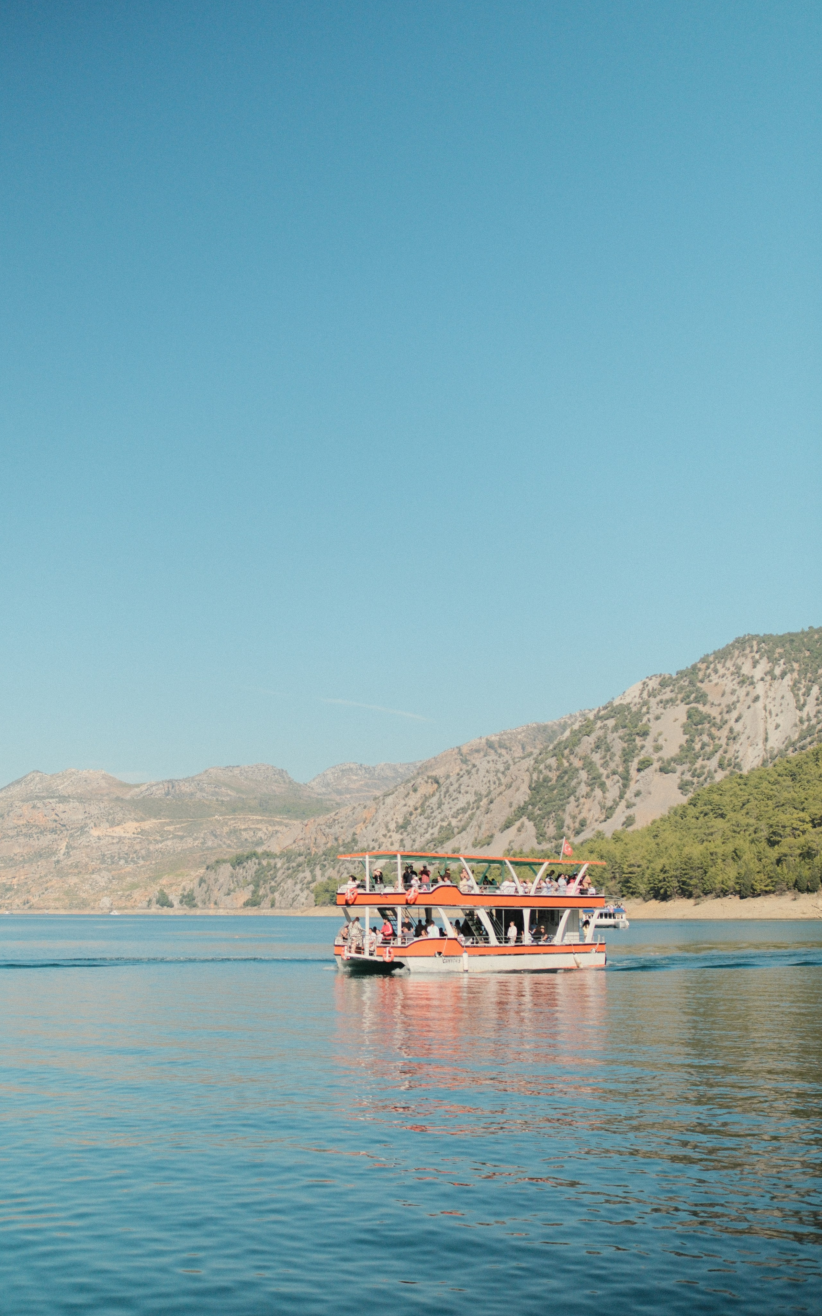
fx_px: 1649
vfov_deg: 43.5
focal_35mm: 46
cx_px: 387
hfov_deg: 28.0
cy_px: 656
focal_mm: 30
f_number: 1.4
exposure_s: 1/200
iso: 640
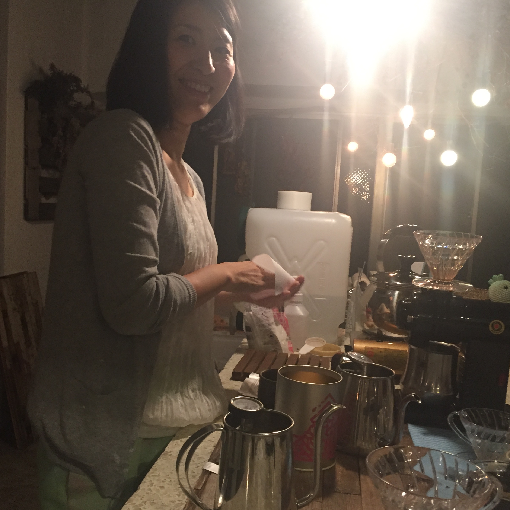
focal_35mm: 35
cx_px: 252
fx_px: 583
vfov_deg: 47.2
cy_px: 259
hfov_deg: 47.2
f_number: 2.2
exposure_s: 1/33
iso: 250
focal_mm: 4.15
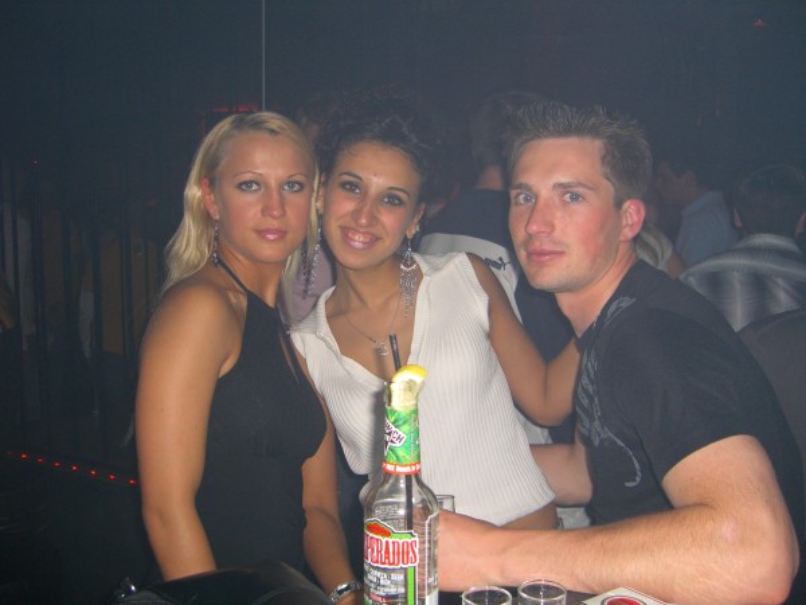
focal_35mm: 38
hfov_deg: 49.0
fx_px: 885
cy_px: 302
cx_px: 403
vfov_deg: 37.7
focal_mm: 7.9
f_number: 2.8
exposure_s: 1/60
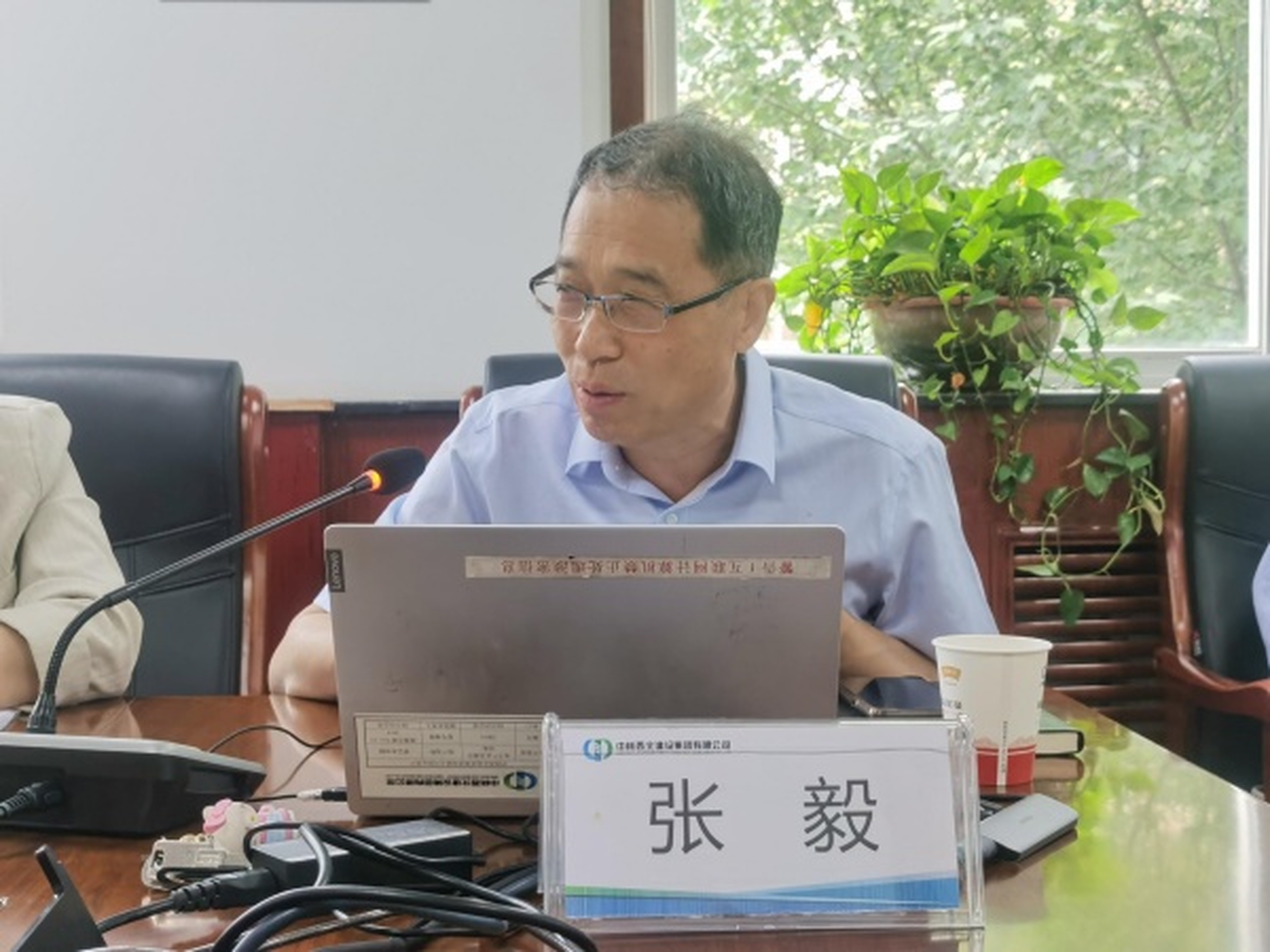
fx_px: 2091
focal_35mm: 57
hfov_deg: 33.8
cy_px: 476
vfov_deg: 25.7
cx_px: 635
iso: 80
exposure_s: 1/100
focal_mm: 5.56
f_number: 1.6
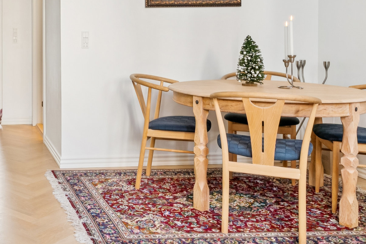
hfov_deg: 38.1
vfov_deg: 27.8
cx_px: 13
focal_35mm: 47
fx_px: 477
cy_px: 30
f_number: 7.1
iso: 250
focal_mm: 12.5
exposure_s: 1/15
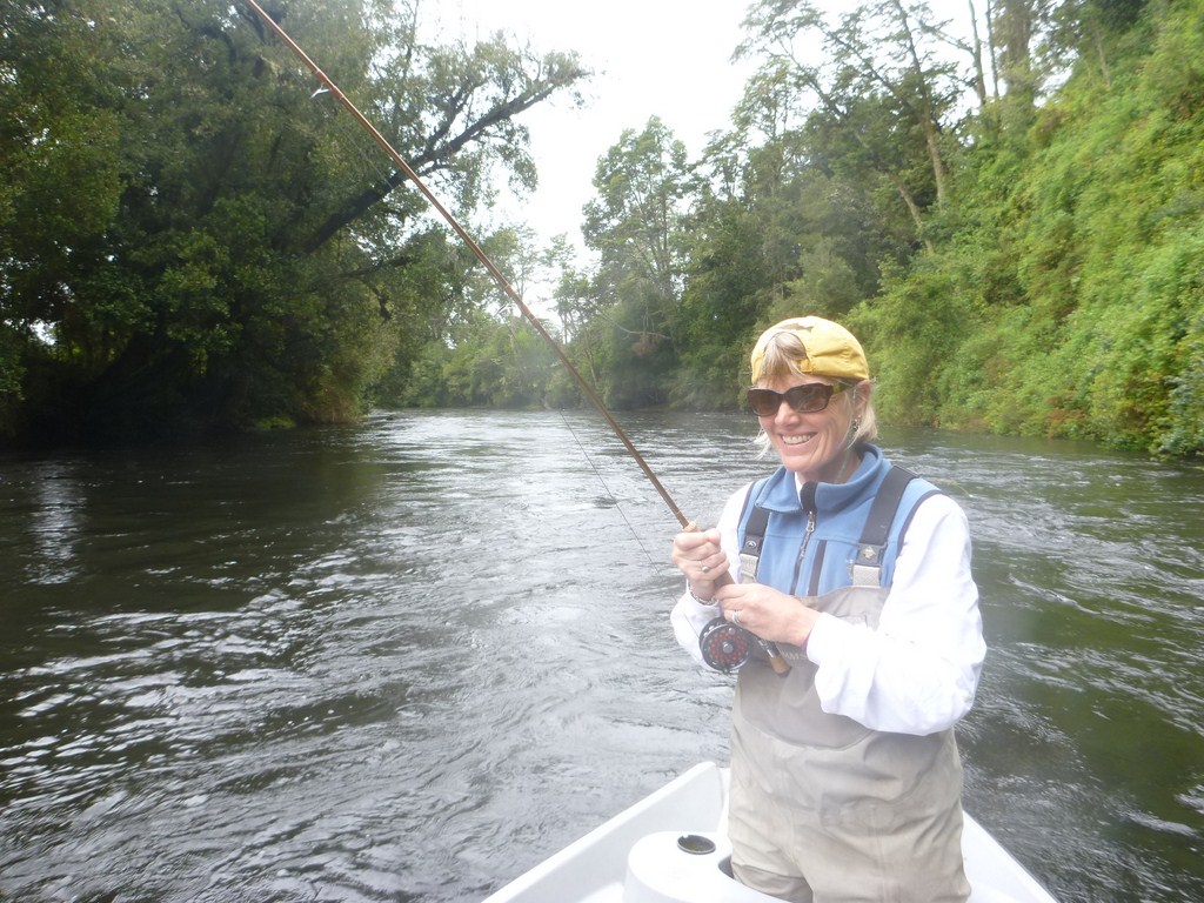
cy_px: 452
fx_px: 974
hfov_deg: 63.4
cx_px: 602
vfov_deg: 49.7
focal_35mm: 28
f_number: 3.3
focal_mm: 4.9
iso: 100
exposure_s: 1/80
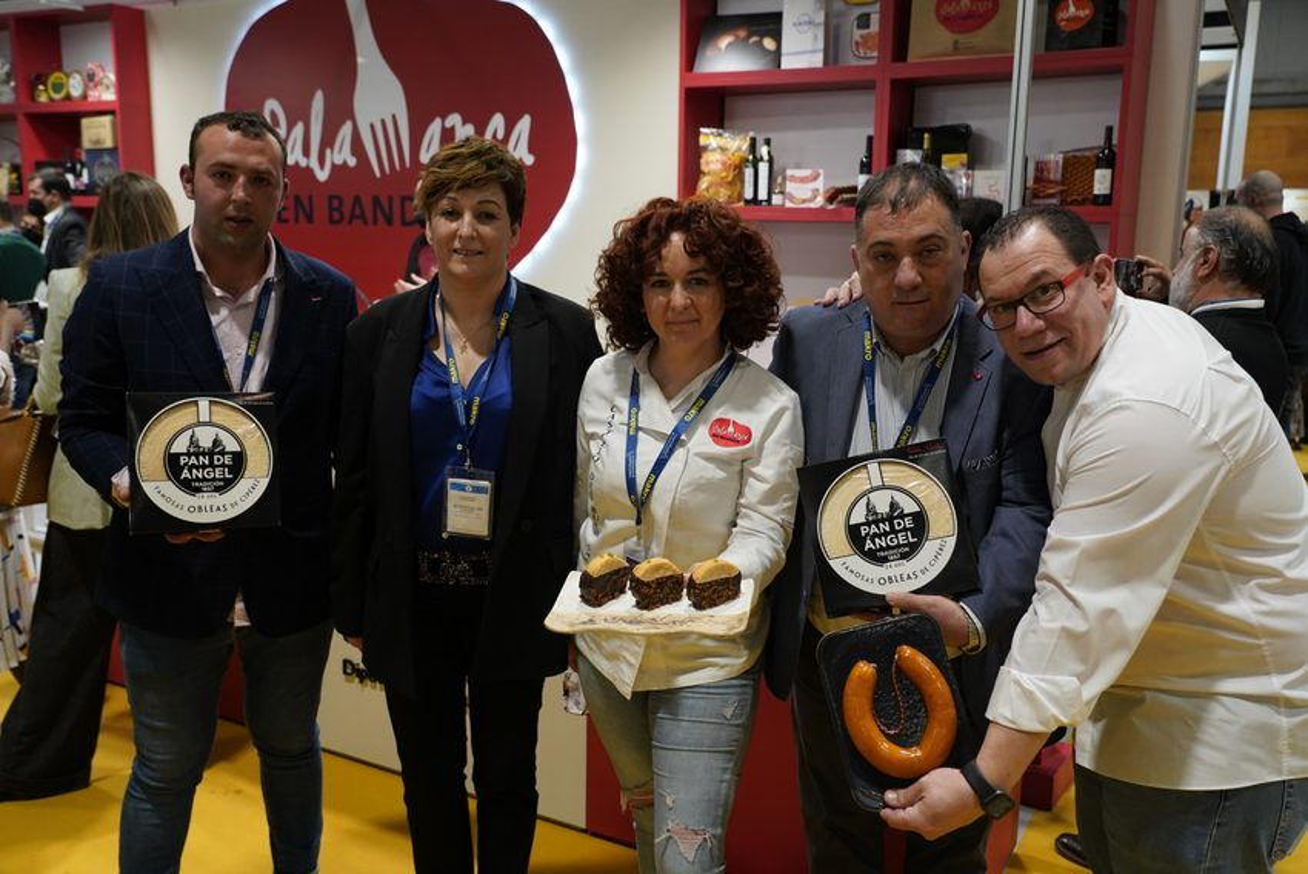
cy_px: 437
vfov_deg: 43.7
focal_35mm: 30
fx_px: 1091
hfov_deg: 61.9
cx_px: 654
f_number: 4.5
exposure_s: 1/320
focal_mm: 30
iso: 3200
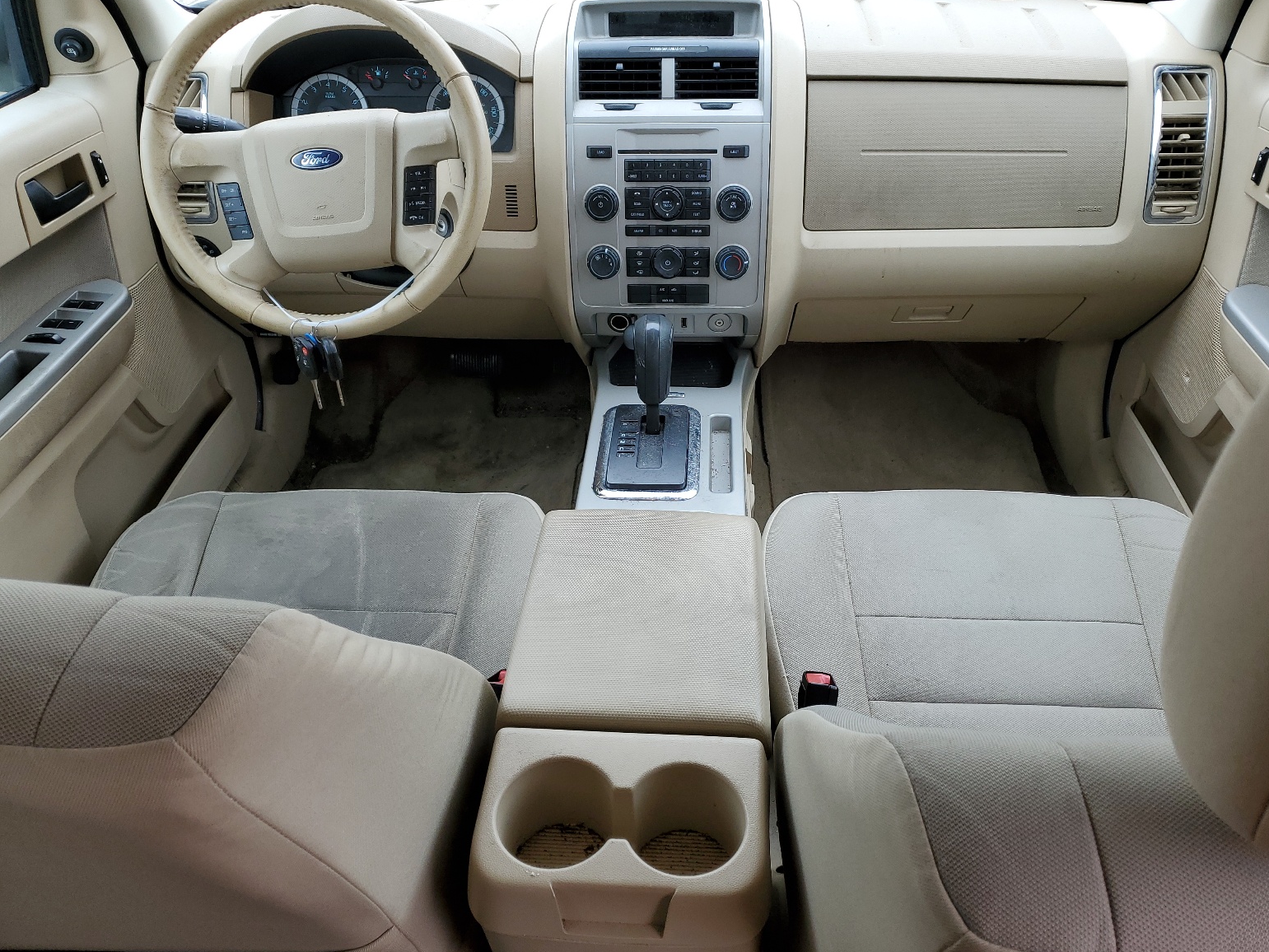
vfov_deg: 51.4
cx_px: 658
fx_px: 990
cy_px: 463
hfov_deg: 65.3
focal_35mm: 27
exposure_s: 1/222
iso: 50
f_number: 1.5
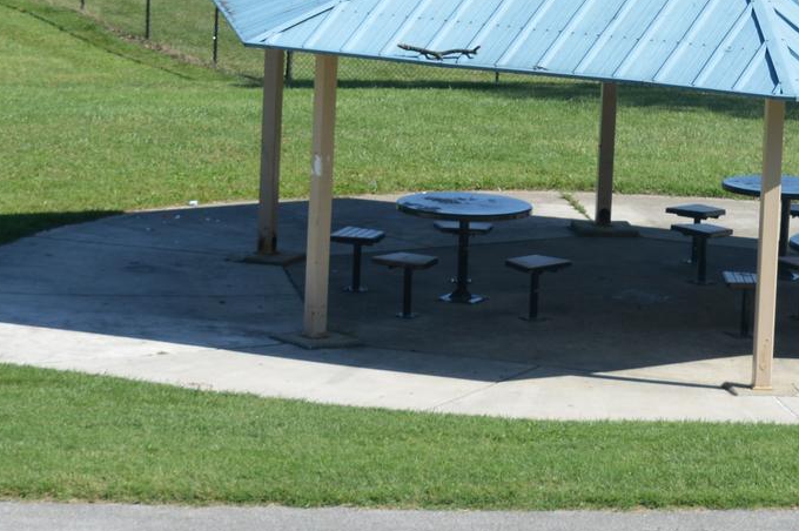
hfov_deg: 8.3
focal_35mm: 249
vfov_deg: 5.5
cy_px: 41
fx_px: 5510
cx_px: 640
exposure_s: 1/250
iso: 100
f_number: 8
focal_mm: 55
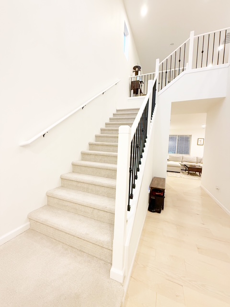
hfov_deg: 85.7
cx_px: 115
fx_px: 124
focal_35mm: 14
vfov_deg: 102.1
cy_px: 154
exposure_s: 1/60
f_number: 2.2
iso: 320
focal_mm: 2.22
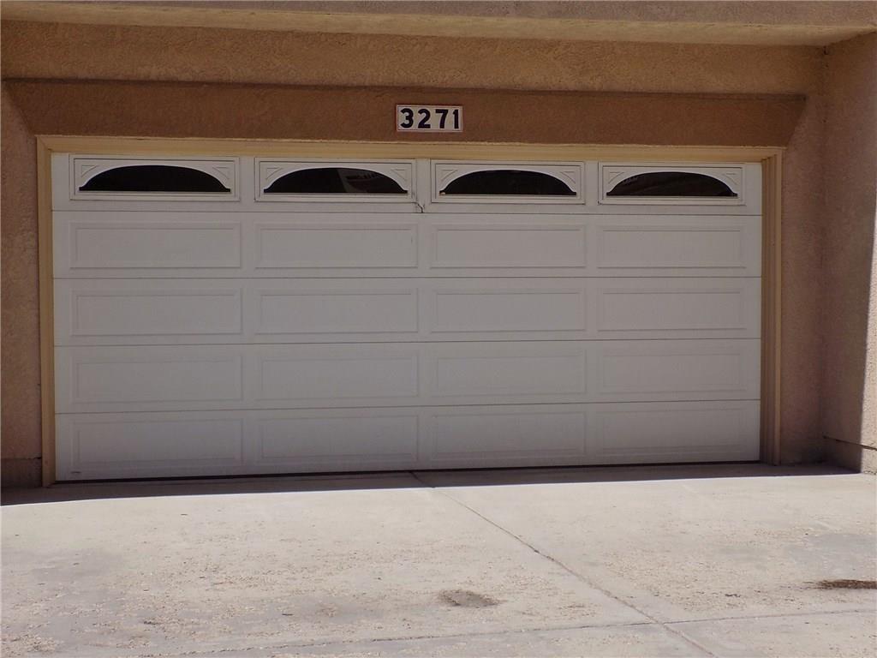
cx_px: 438
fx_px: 1647
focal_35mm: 65
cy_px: 329
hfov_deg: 29.8
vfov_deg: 22.6
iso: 80
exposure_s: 1/1000
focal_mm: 11.5
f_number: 4.1
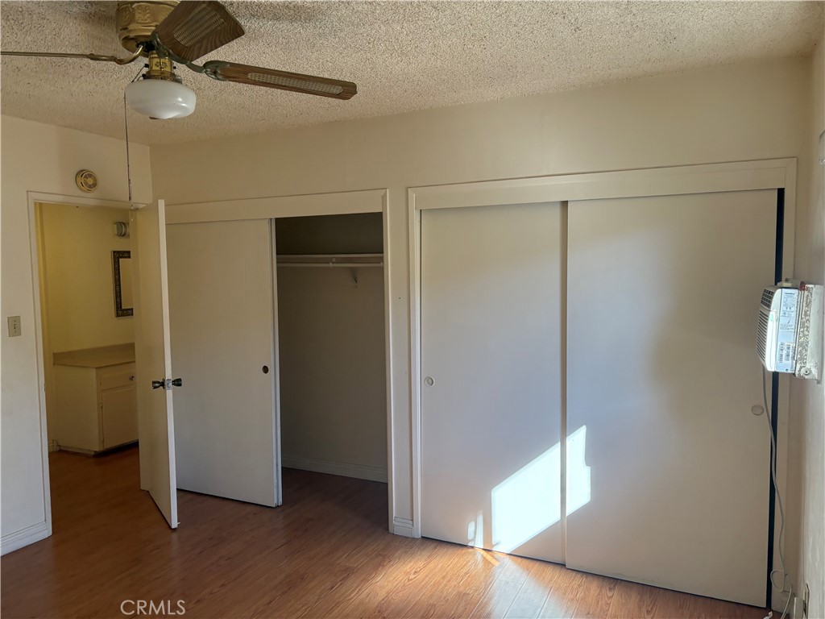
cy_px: 310
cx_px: 412
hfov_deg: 67.3
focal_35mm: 26
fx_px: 620
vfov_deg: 53.1
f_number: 1.6
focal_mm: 5.96
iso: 125
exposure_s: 1/220
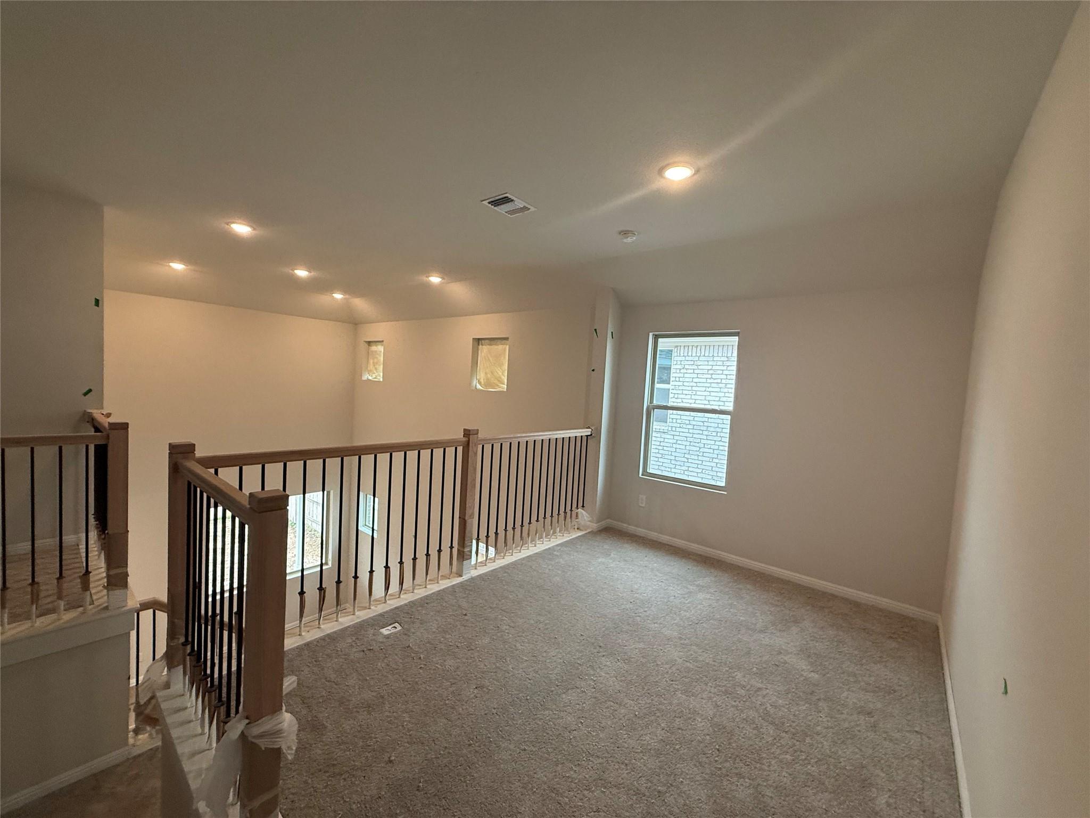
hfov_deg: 102.1
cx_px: 545
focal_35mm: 14
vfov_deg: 85.7
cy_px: 409
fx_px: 441
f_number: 2.2
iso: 200
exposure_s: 1/120
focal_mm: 2.22
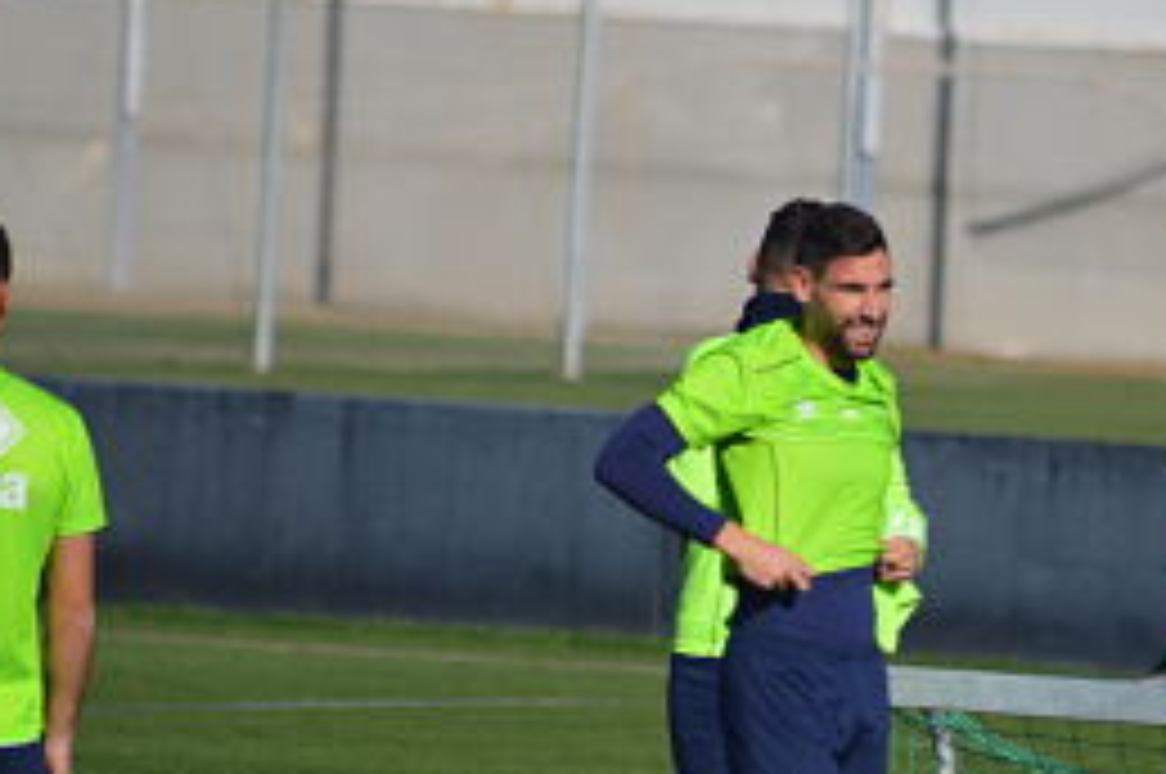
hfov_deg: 3.0
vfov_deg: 2.0
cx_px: 837
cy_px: 504
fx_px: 22514
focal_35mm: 696
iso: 250
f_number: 5.6
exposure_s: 1/2000
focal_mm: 300
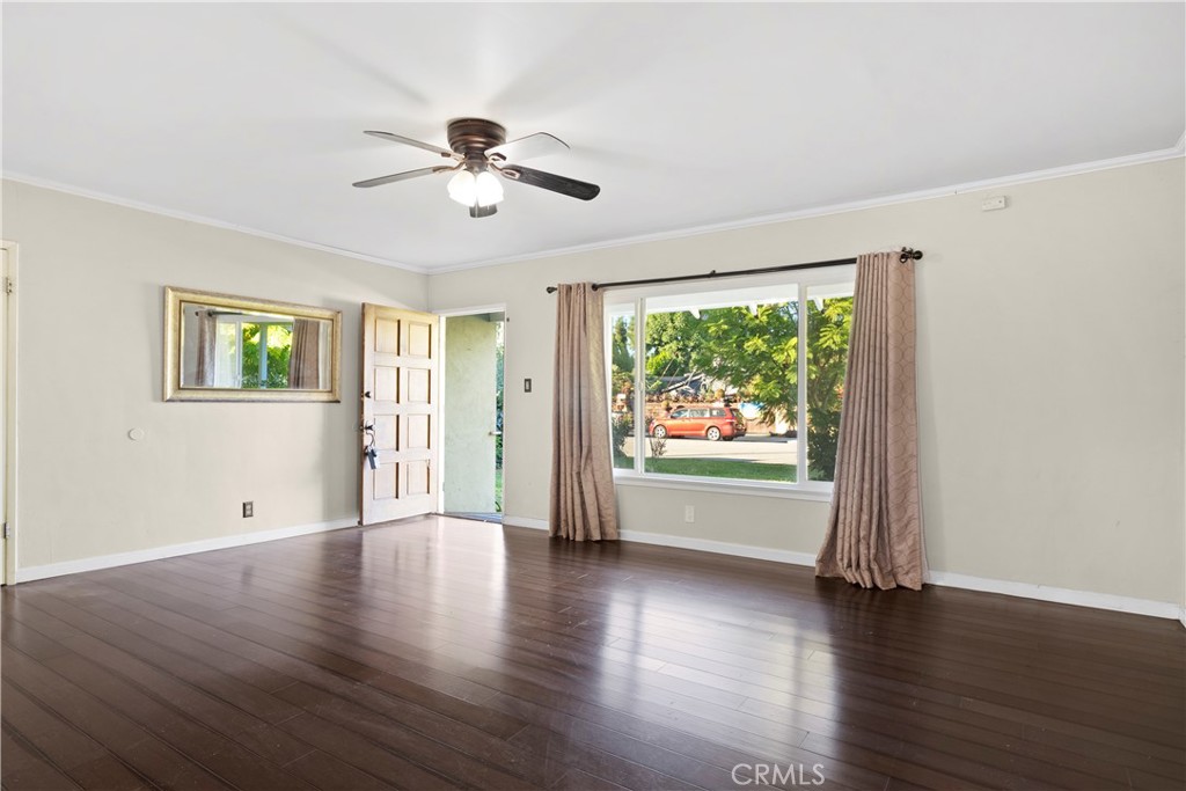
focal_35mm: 20
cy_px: 396
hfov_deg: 84.0
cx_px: 593
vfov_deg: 61.9
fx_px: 659
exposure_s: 4
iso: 320
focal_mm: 20
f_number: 9.5
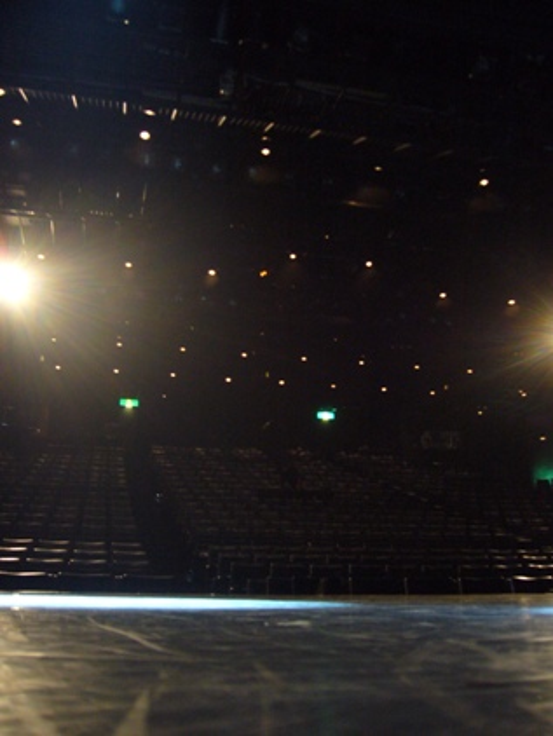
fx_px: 745
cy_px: 368
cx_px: 276
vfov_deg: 52.6
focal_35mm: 35
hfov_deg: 40.7
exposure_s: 1/8
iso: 200
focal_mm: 5.8
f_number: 2.8
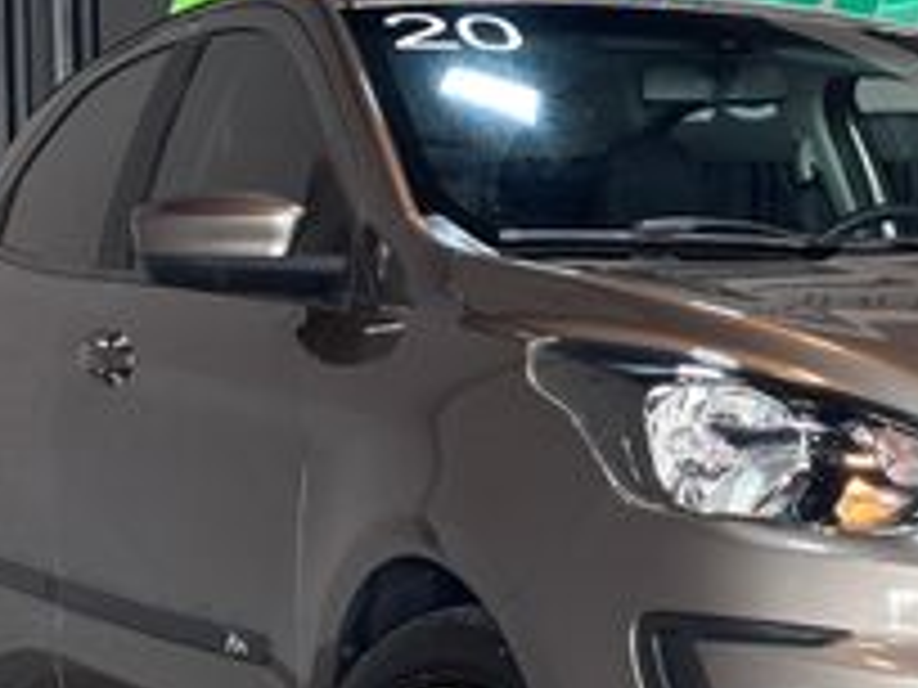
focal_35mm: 120
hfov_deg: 16.2
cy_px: 454
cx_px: 801
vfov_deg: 12.3
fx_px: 3182
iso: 125
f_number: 1.6
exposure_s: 1/40
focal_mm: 5.96
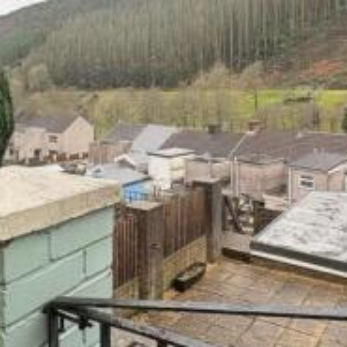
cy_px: 78
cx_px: 140
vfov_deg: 41.3
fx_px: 442
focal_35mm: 39
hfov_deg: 42.6
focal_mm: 2.22
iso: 40
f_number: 2.2
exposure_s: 1/183
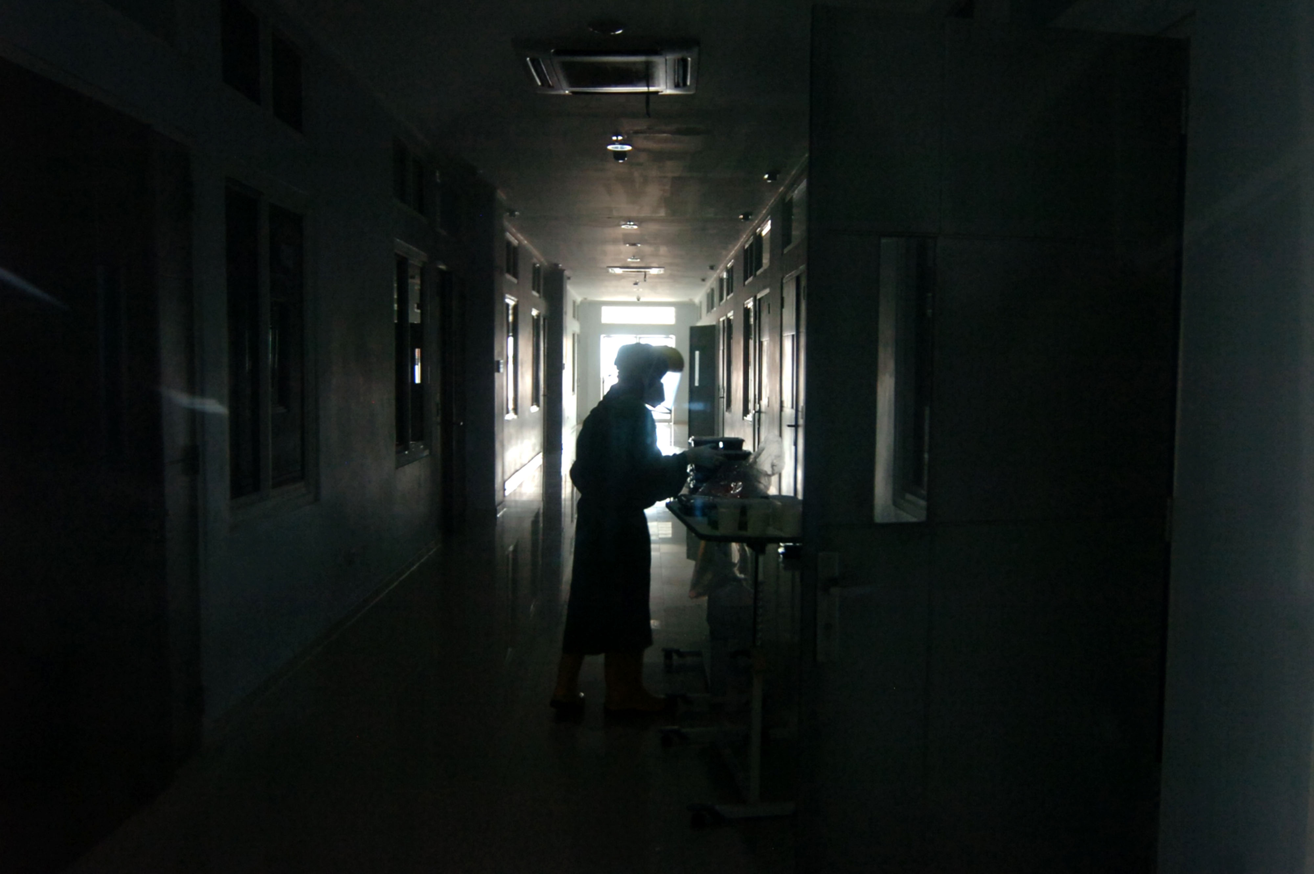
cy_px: 437
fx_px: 985
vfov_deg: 47.9
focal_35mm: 27
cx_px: 657
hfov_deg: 67.4
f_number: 4
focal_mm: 18
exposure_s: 1/125
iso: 800
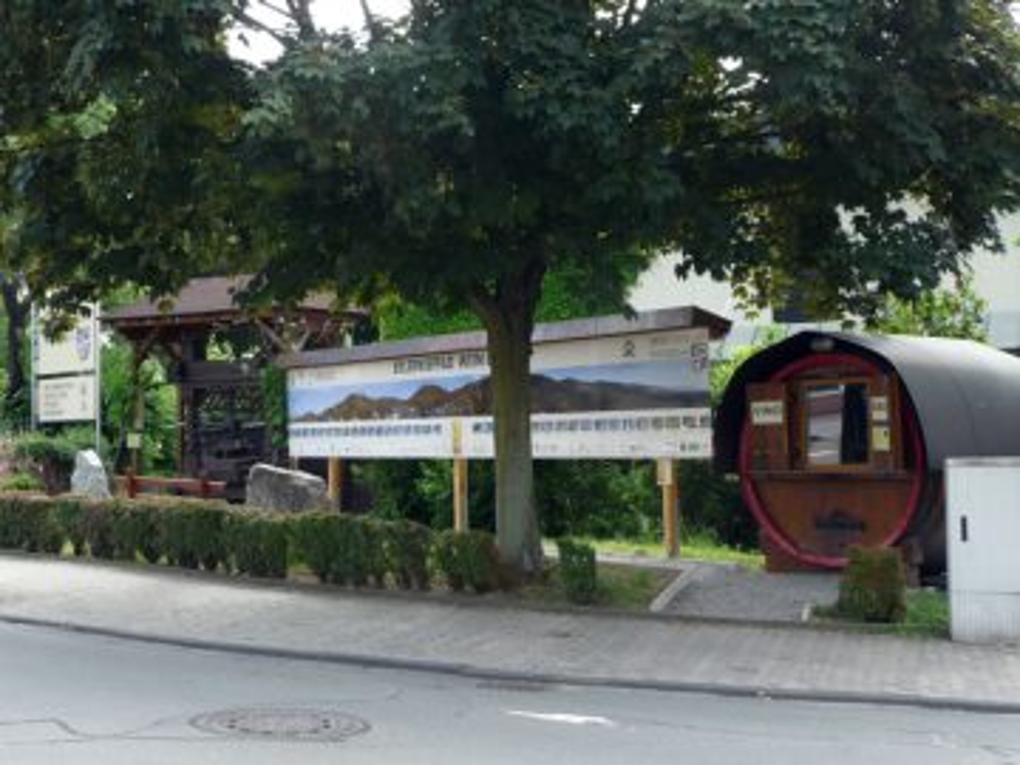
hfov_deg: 56.8
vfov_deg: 44.2
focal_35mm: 32
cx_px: 510
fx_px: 943
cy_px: 382
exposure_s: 1/160
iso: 100
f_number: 3.5
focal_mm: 5.3
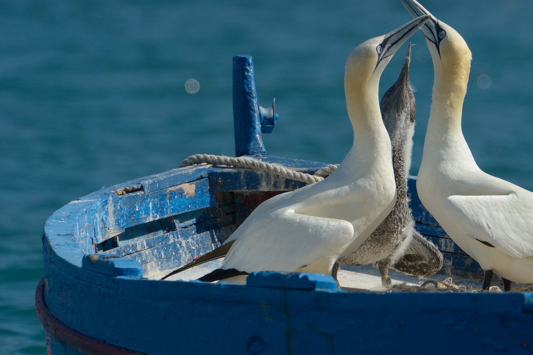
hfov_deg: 2.5
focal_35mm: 835
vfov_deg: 1.6
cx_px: 336
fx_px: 12364
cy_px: 159
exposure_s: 1/1000
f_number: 11
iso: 400
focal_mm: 650
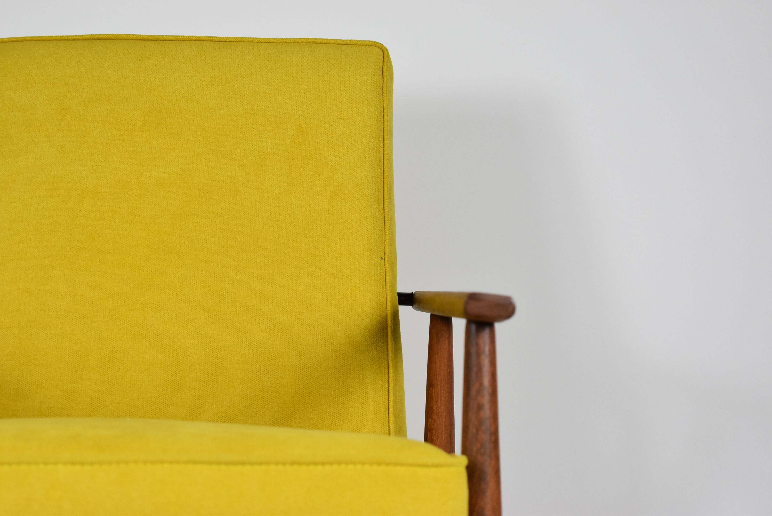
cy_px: 258
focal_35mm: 78
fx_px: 1674
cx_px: 386
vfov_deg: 17.5
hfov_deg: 26.0
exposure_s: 1/125
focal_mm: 52
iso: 1000
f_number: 5.6
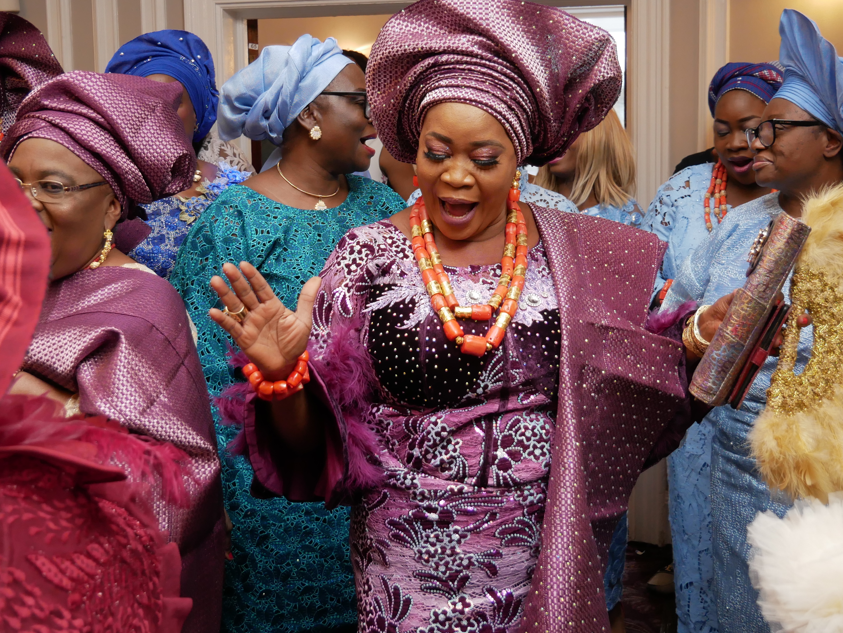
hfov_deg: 41.2
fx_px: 1121
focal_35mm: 46
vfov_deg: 31.4
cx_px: 454
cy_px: 251
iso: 800
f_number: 3.8
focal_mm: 17
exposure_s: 1/60
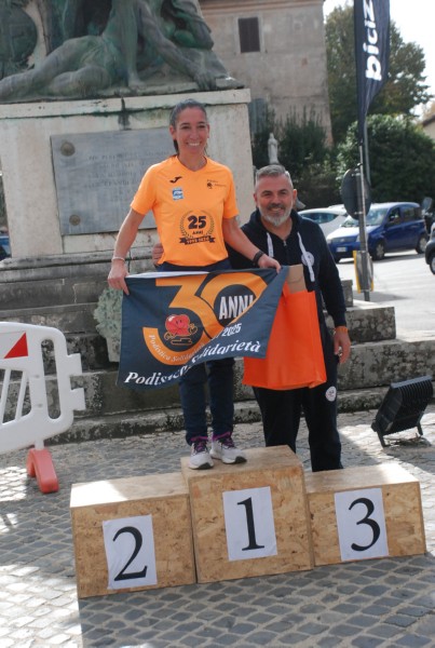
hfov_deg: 19.0
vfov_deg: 28.0
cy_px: 324
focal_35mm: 72
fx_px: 1298
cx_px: 218
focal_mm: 48
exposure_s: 1/1600
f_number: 6.3
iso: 1000
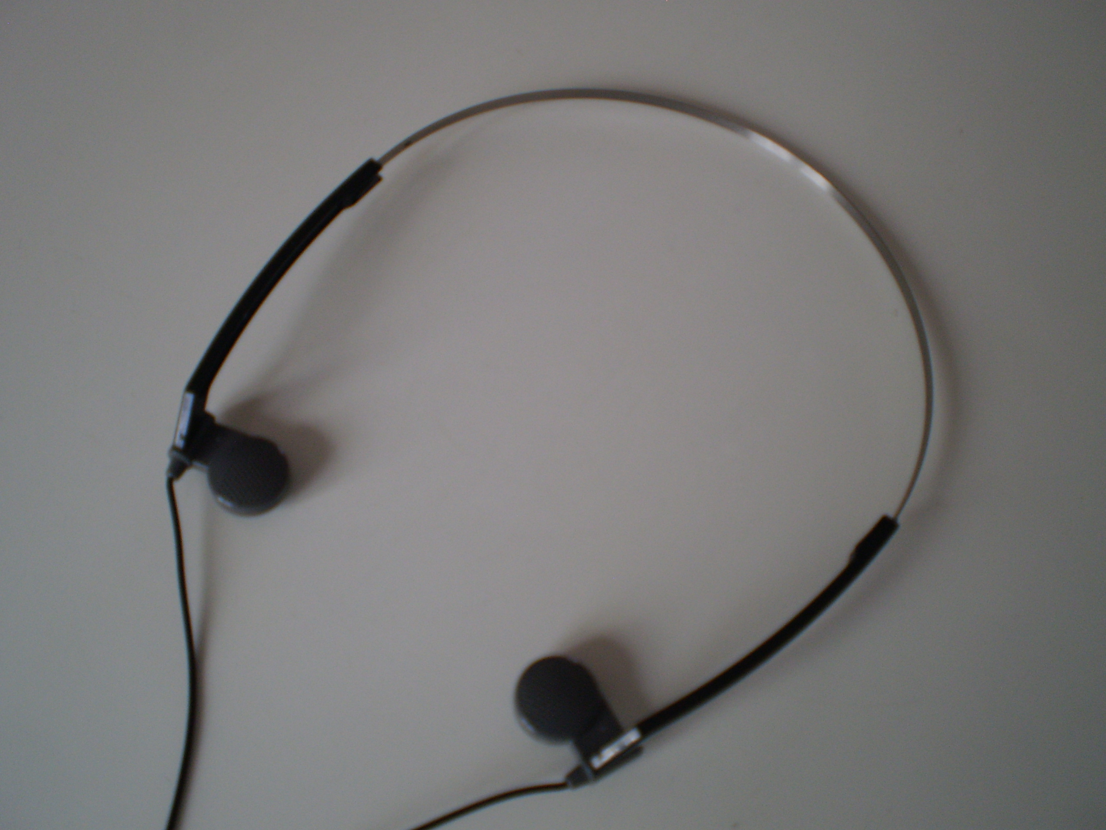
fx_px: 1150
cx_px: 553
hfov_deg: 51.4
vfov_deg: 39.7
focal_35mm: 36
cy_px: 415
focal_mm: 6.3
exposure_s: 1/15
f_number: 3.1
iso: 125
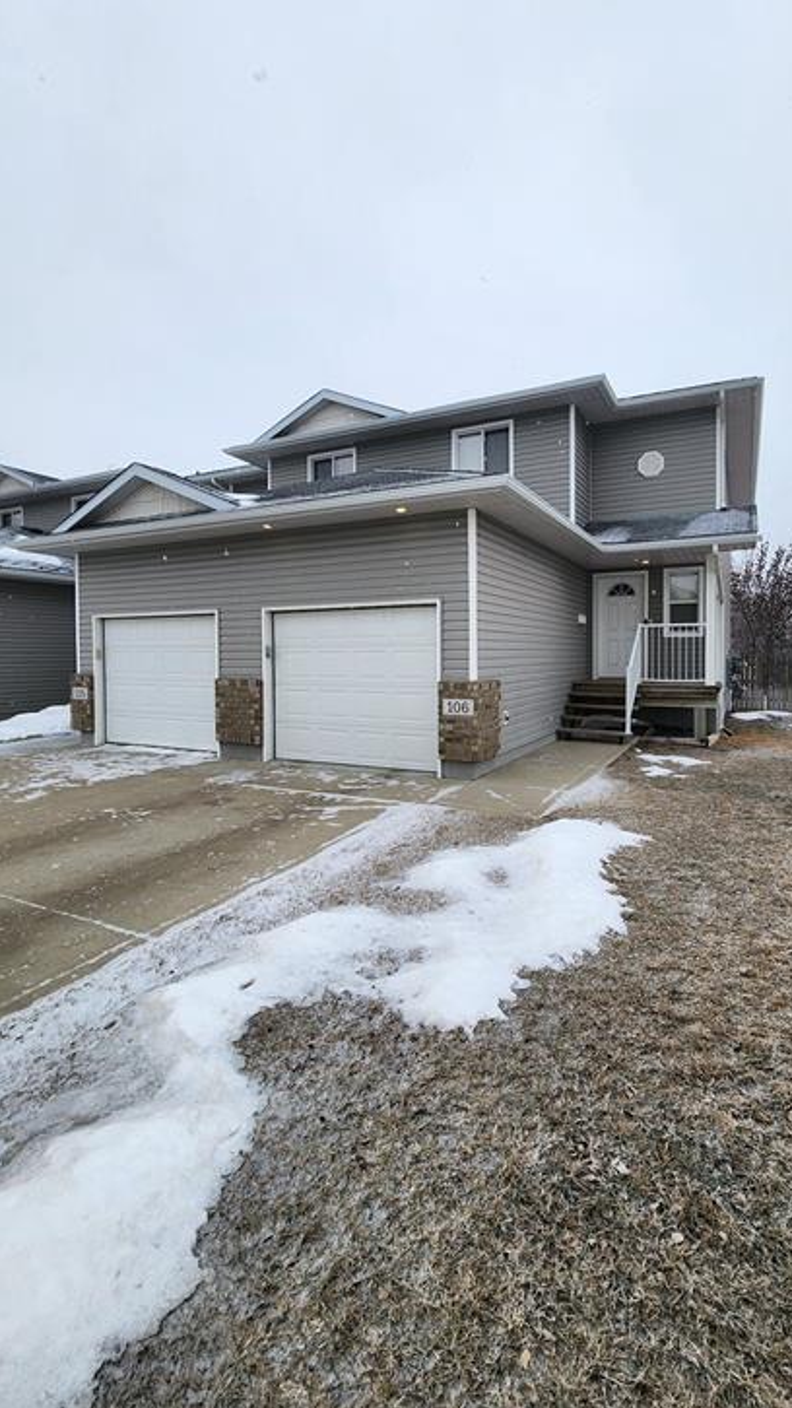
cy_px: 668
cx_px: 462
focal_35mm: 15
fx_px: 560
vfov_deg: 102.9
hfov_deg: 70.0
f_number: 2.2
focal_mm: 2.2
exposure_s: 1/2339
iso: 50
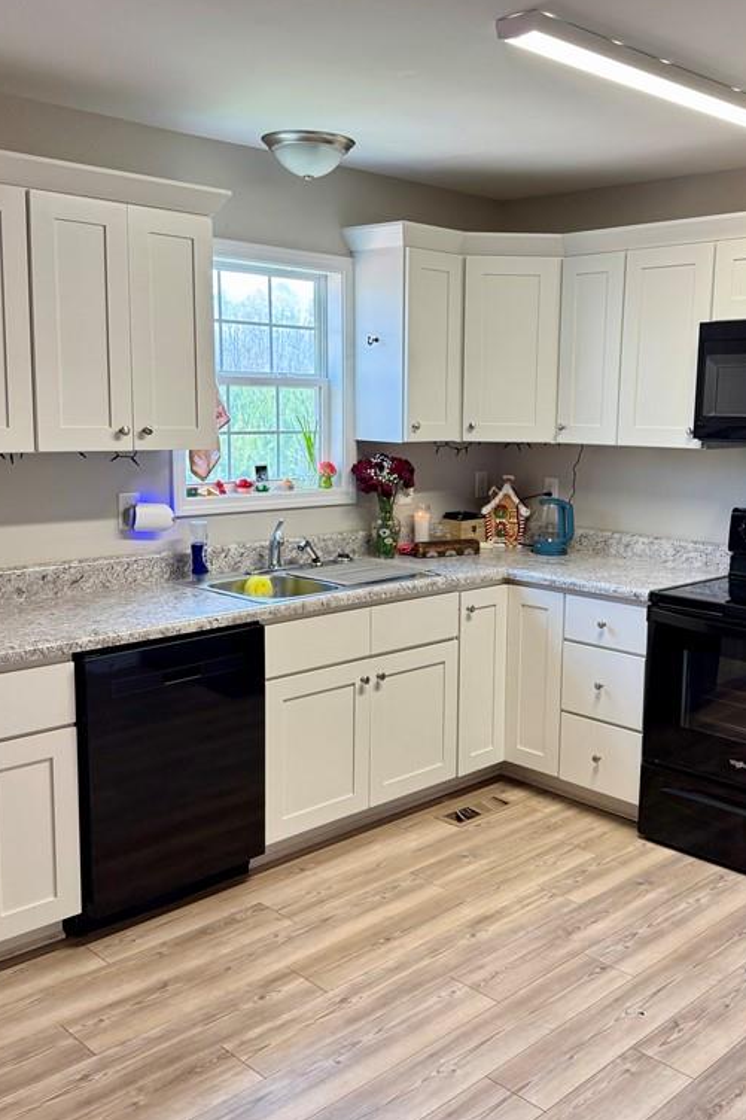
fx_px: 1057
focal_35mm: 34
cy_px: 557
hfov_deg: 38.7
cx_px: 457
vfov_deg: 55.8
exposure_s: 1/120
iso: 160
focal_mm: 6.76
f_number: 1.78
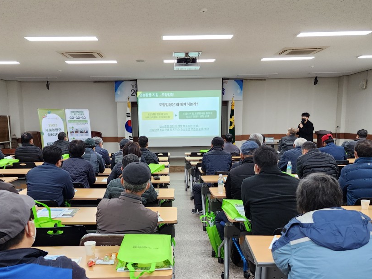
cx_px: 170
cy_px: 199
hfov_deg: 51.3
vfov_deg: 38.9
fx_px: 387
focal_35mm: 36
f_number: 1.8
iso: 250
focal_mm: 6.4
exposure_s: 1/120
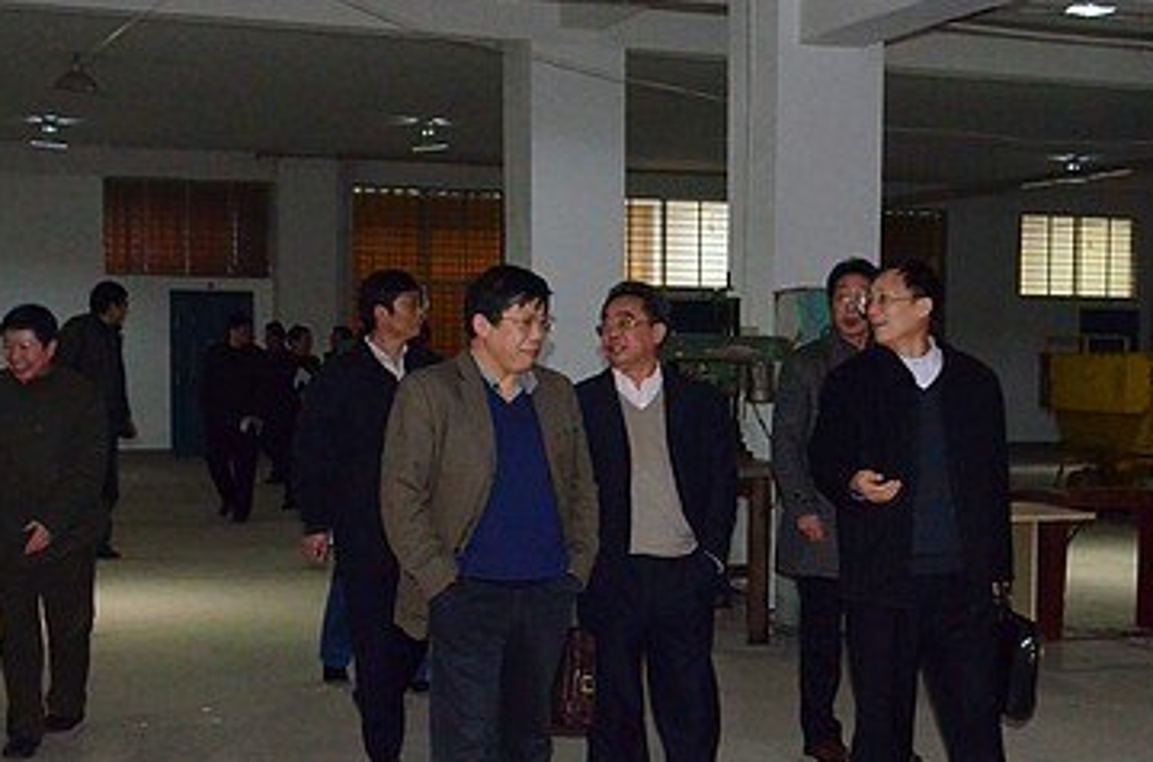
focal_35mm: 60
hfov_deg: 33.4
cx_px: 673
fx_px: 1917
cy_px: 482
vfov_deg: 22.4
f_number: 5.6
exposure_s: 1/60
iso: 2500
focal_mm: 24
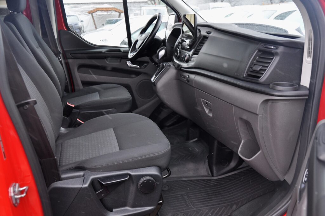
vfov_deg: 36.8
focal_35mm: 36
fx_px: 325
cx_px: 162
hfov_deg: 53.2
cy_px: 108
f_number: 3.8
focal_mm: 24
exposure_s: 1/25
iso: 500
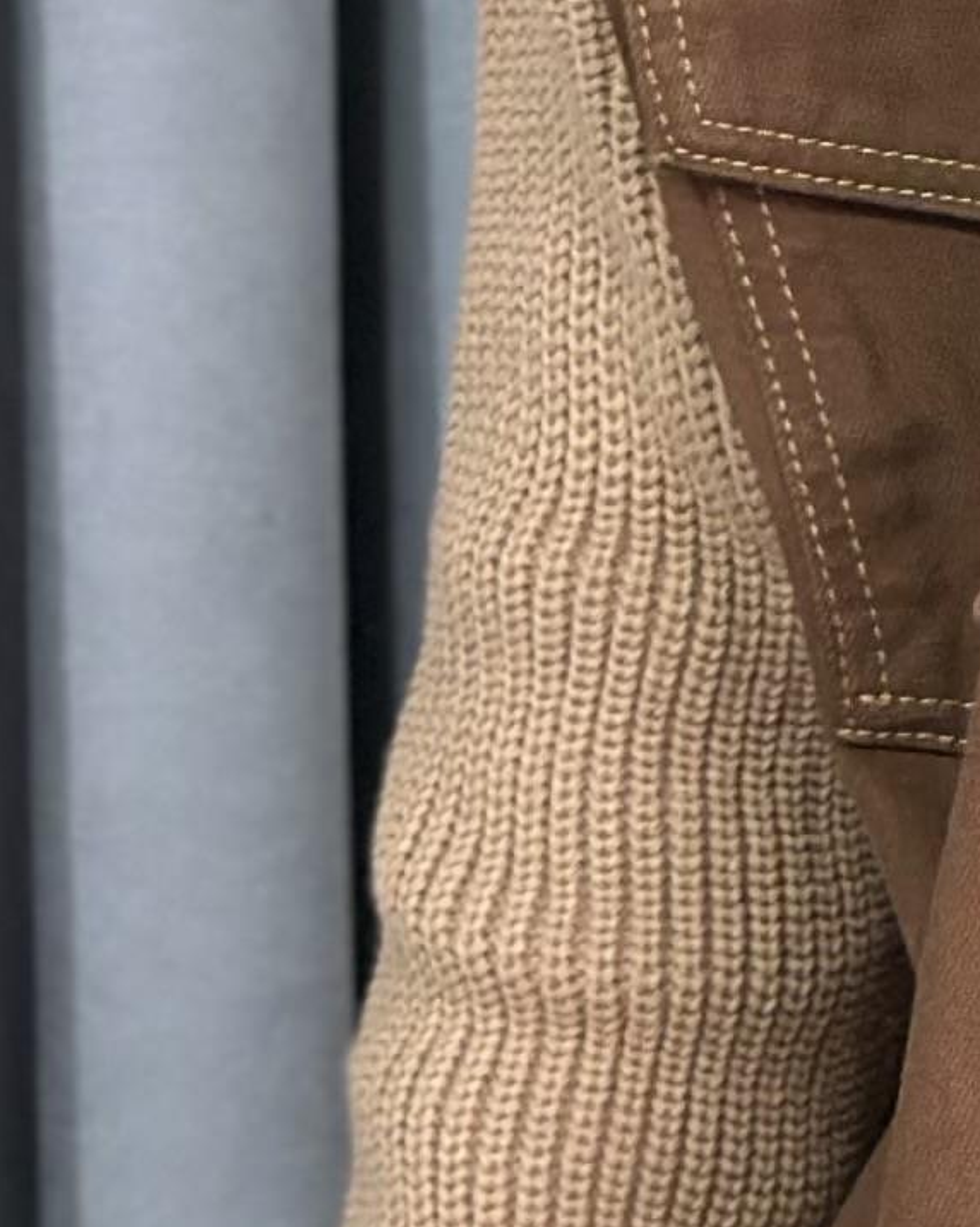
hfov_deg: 5.7
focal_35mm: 264
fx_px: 9580
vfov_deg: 7.3
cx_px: 1898
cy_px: 231
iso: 100
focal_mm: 6.86
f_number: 1.78
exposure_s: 1/100
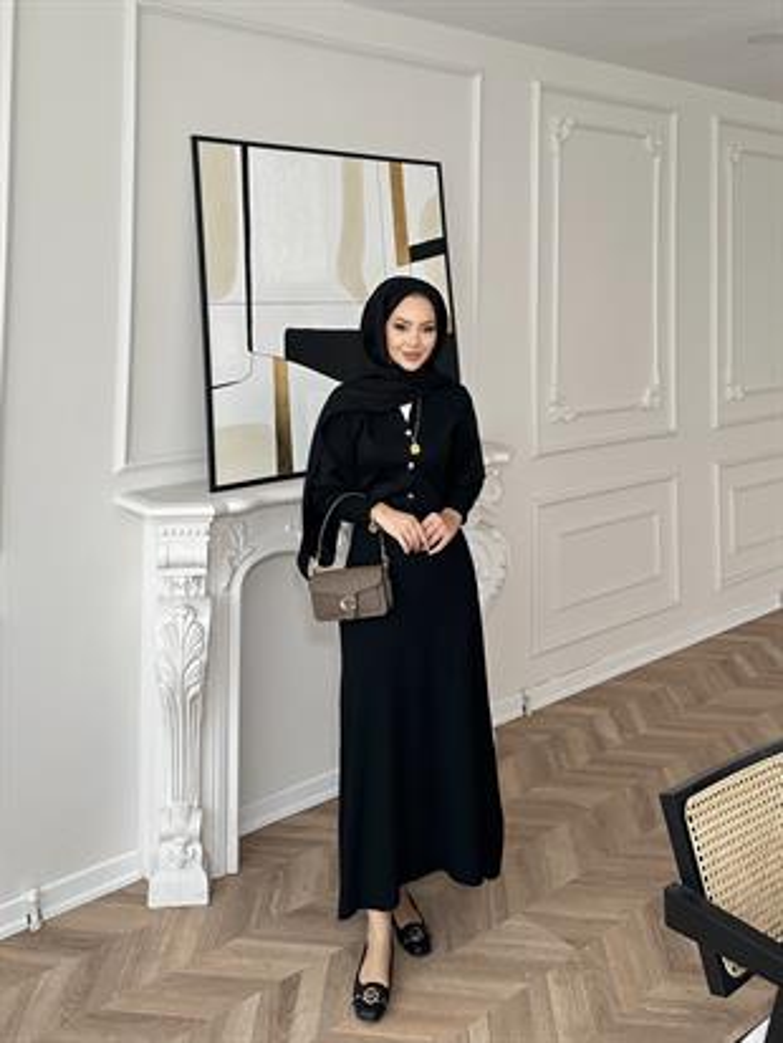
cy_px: 522
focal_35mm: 24
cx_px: 392
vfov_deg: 71.6
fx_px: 723
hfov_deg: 56.8
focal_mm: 6.86
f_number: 1.78
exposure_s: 1/121
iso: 100
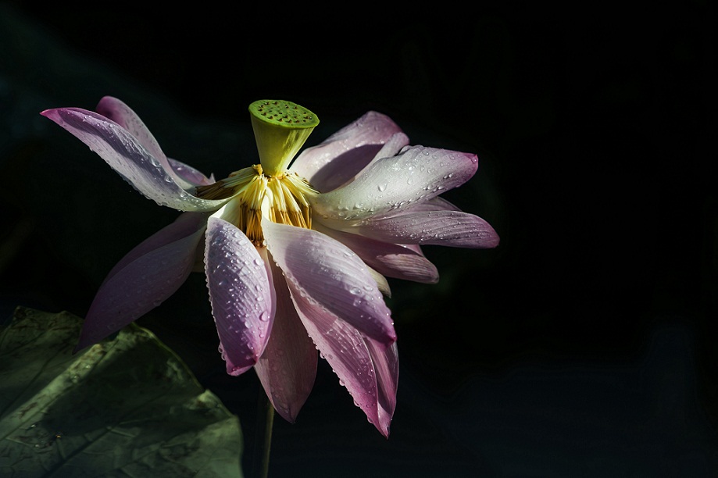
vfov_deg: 4.7
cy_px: 239
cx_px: 359
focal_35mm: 290
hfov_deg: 7.1
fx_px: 5782
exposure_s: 1/800
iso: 200
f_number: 6.3
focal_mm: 290
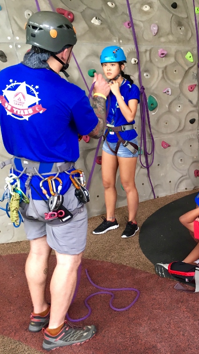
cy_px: 178
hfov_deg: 25.7
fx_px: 403
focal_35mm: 43
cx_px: 218
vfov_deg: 47.4
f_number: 2.2
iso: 64
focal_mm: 4.15
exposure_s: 1/33
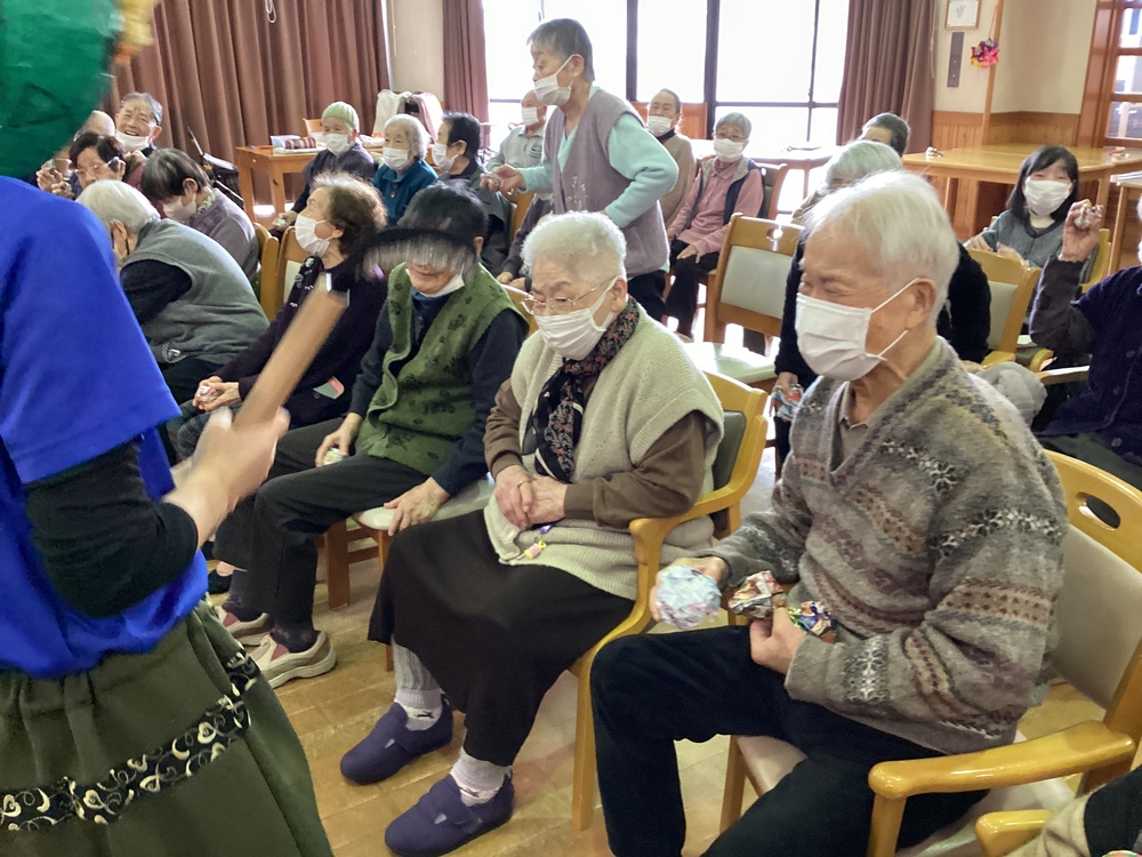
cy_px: 428
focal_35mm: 31
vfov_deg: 45.4
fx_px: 1023
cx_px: 571
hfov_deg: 58.4
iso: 320
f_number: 2.4
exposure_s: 1/50
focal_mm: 3.3
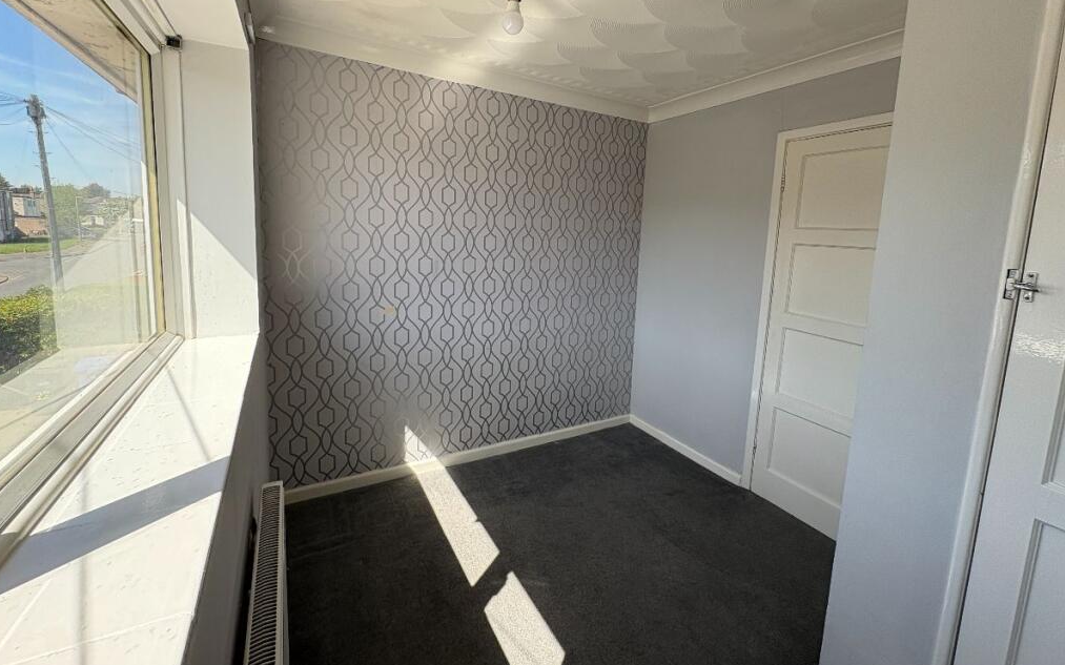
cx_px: 528
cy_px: 277
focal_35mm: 15
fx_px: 435
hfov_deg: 101.5
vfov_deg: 74.2
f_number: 2.2
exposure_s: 1/277
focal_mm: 2.22
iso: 64
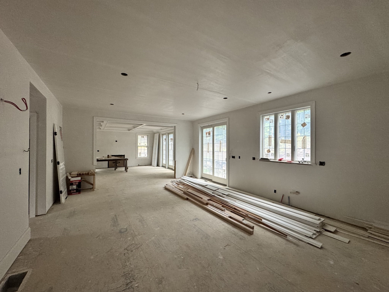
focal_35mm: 14
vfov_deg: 85.7
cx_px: 194
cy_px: 146
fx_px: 157
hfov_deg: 102.1
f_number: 2.2
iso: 500
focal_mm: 2.22
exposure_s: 1/60
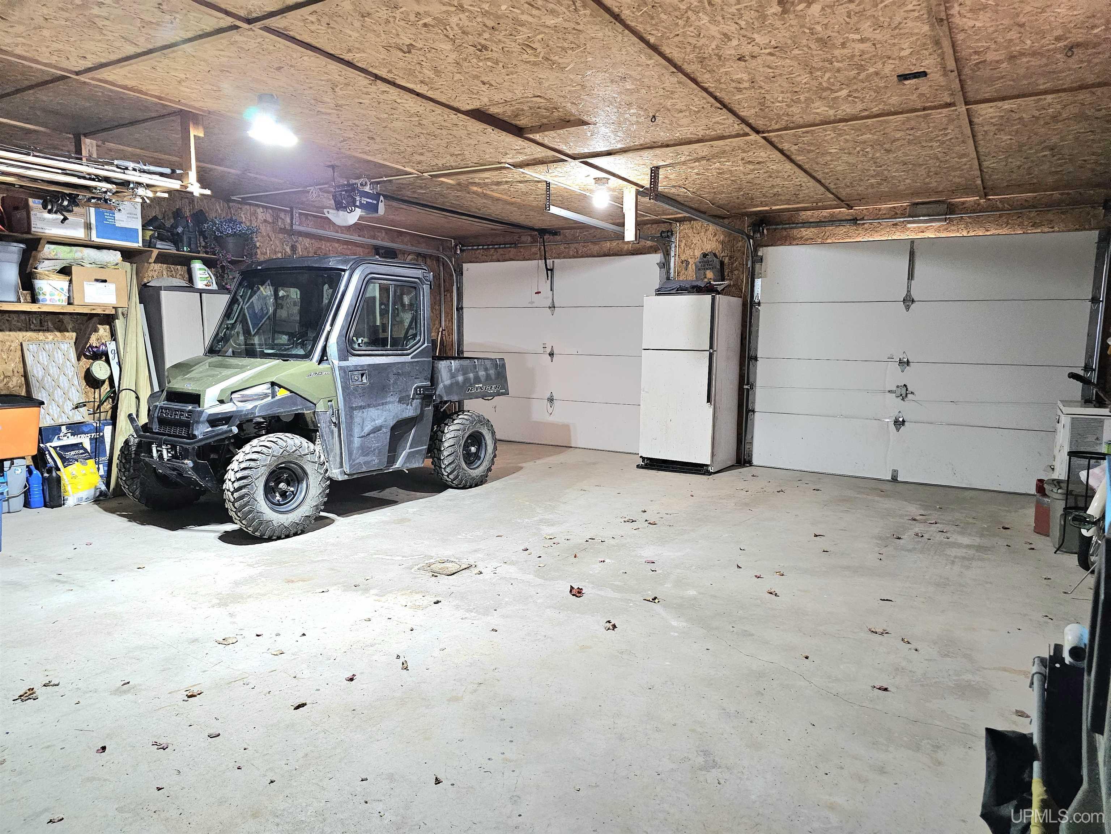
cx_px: 556
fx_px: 738
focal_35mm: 23
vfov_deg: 58.9
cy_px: 417
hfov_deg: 73.9
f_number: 1.7
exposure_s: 1/120
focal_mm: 6.3
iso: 1000
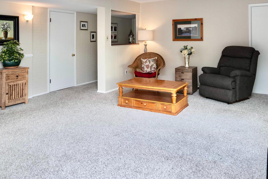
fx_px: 223
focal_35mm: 30
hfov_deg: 61.9
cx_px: 143
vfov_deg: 41.6
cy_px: 34
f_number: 2.8
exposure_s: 1/200
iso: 640
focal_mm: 17
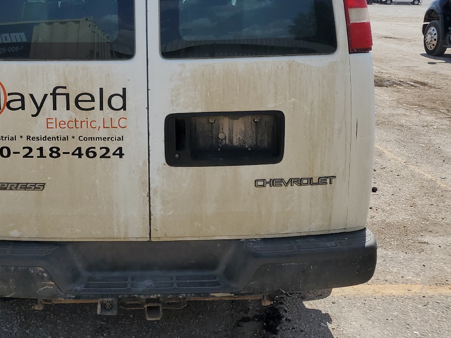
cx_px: 144
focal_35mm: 44
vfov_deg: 32.6
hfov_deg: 42.3
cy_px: 107
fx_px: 573
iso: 50
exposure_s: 1/5000
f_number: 1.5
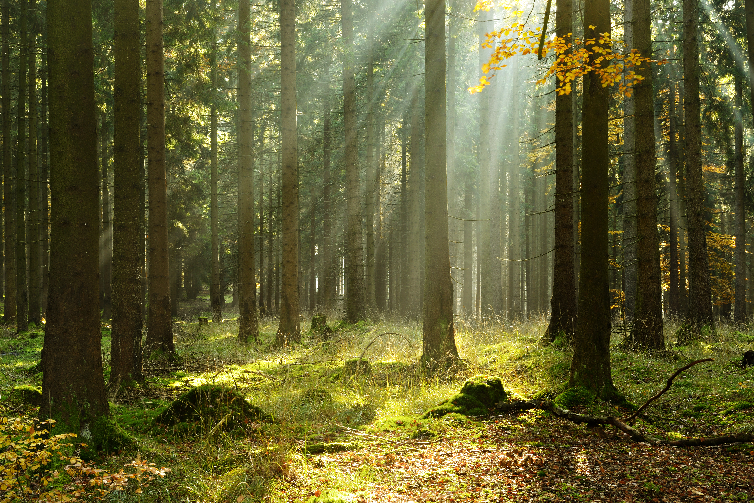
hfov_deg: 35.6
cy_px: 252
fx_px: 1173
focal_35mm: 56
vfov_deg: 24.2
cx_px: 377
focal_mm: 56
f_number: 16
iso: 100
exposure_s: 1/1.3
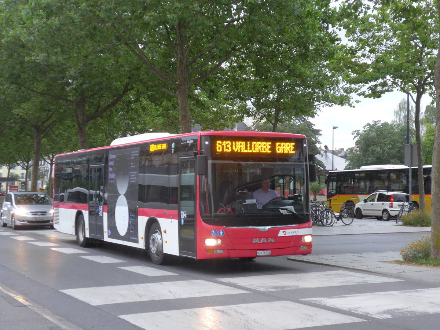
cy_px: 165
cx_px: 220
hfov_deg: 31.2
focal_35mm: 62
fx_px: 788
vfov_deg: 23.7
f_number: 3.7
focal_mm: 12.7
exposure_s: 1/160
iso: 400
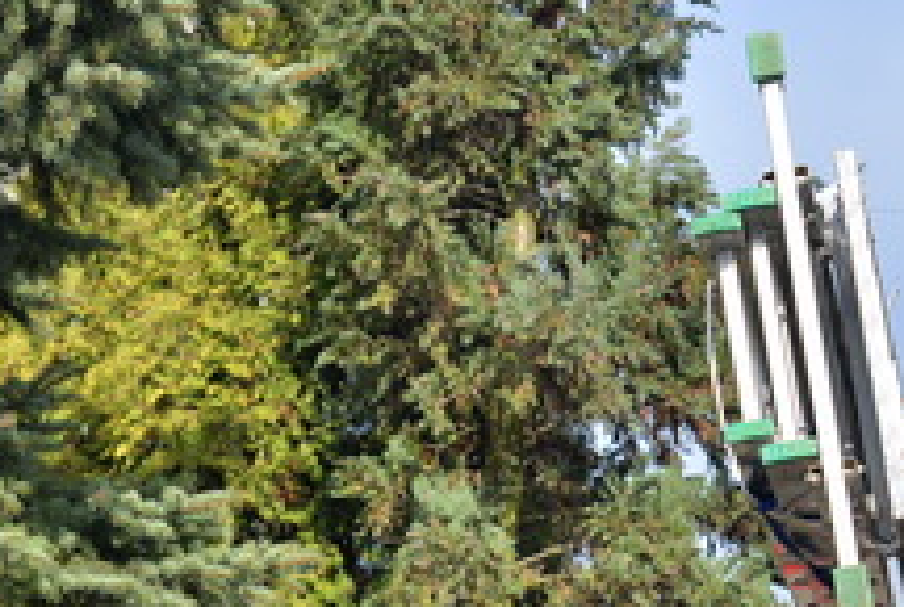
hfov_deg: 11.9
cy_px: 213
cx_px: 1381
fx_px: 4127
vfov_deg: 8.4
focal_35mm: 164
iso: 100
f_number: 5.6
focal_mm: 50
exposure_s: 1/500
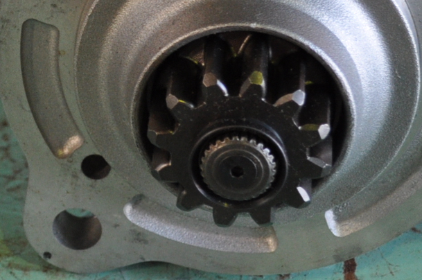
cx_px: -2
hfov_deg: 12.0
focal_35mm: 169
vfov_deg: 8.1
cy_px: 17
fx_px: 1978
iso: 720
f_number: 4.8
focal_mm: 32
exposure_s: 1/60
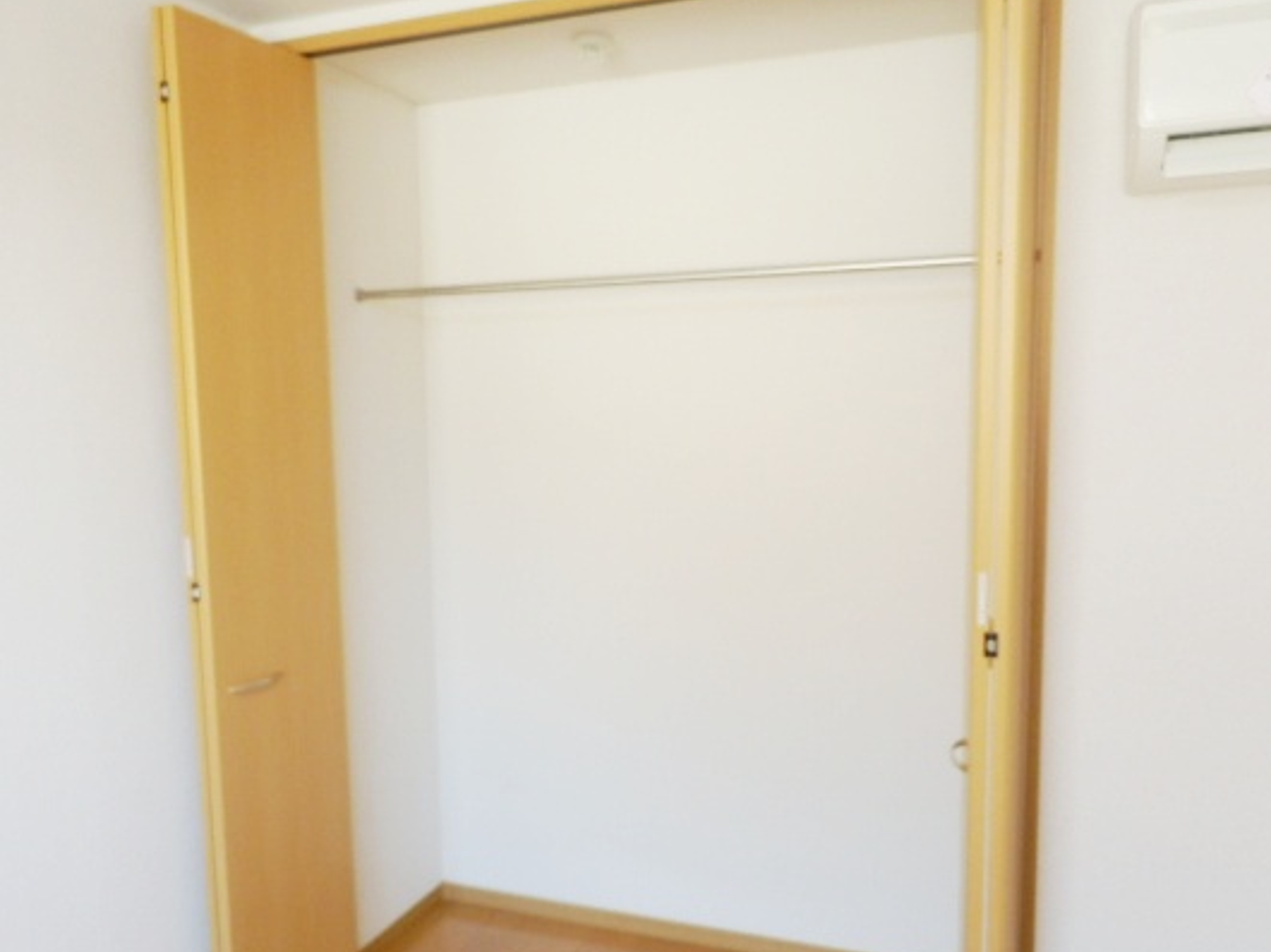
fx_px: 1064
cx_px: 614
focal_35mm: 29
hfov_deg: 61.7
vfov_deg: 48.2
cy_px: 506
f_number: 3
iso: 250
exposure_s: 1/30
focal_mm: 4.2
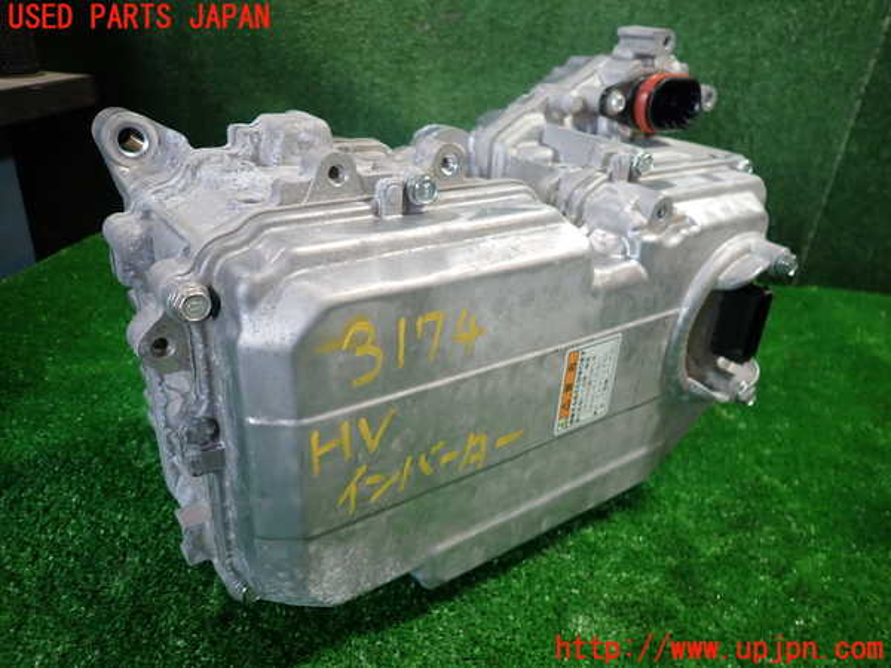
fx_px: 643
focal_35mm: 25
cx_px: 446
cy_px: 334
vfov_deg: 54.9
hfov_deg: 69.4
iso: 200
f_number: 2
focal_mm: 4.5
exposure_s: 1/50
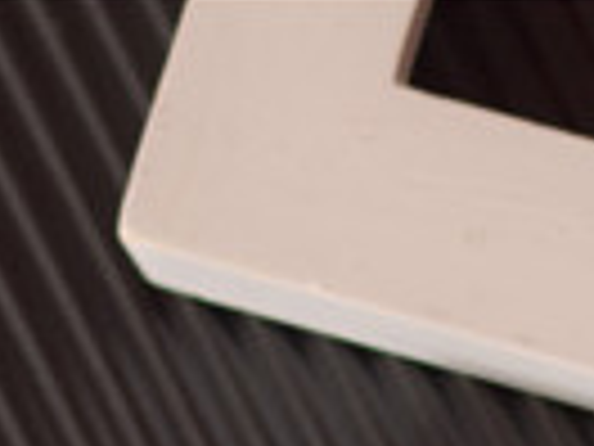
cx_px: 1017
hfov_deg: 5.1
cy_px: 1041
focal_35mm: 381
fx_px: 6538
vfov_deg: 3.8
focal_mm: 50
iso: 800
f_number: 2.8
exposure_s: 1/60
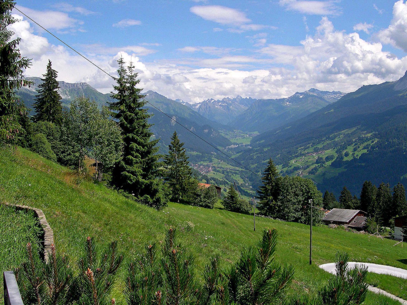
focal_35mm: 38
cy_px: 152
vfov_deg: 37.7
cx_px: 204
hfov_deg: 49.0
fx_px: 447
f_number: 7.6
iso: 100
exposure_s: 1/213
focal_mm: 8
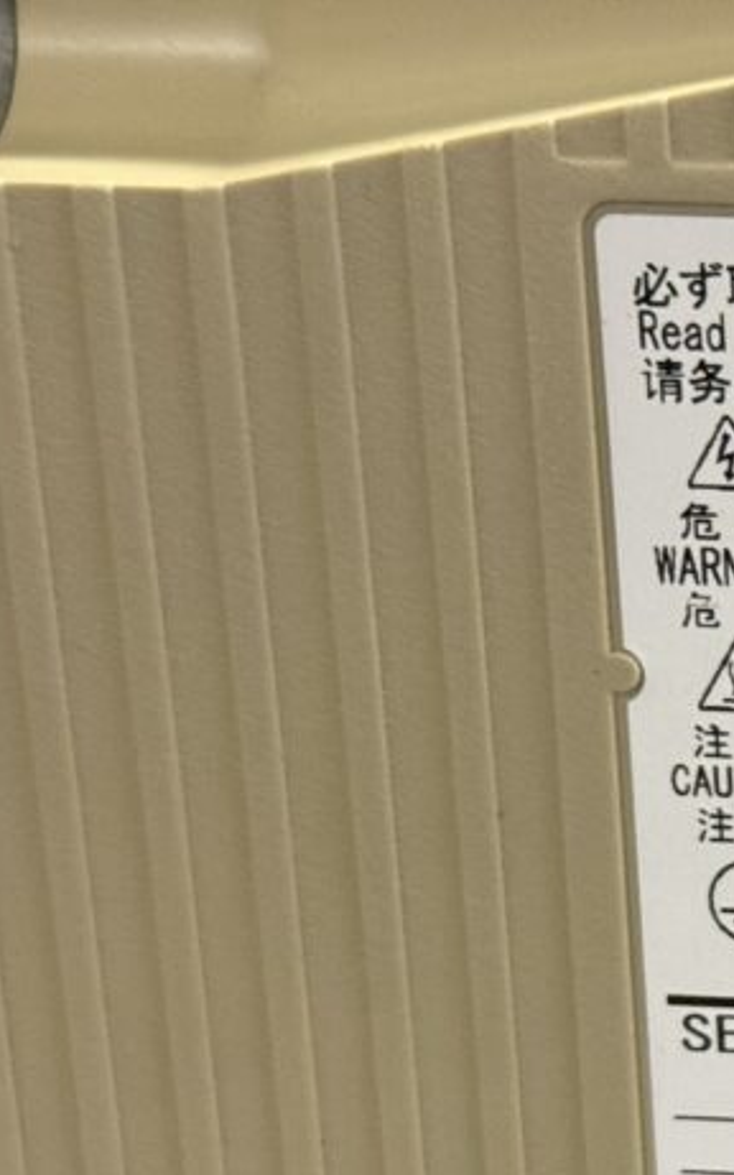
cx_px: 1198
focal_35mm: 113
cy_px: 976
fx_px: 3618
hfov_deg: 11.0
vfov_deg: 18.2
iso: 250
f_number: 1.78
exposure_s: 1/50
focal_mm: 6.76
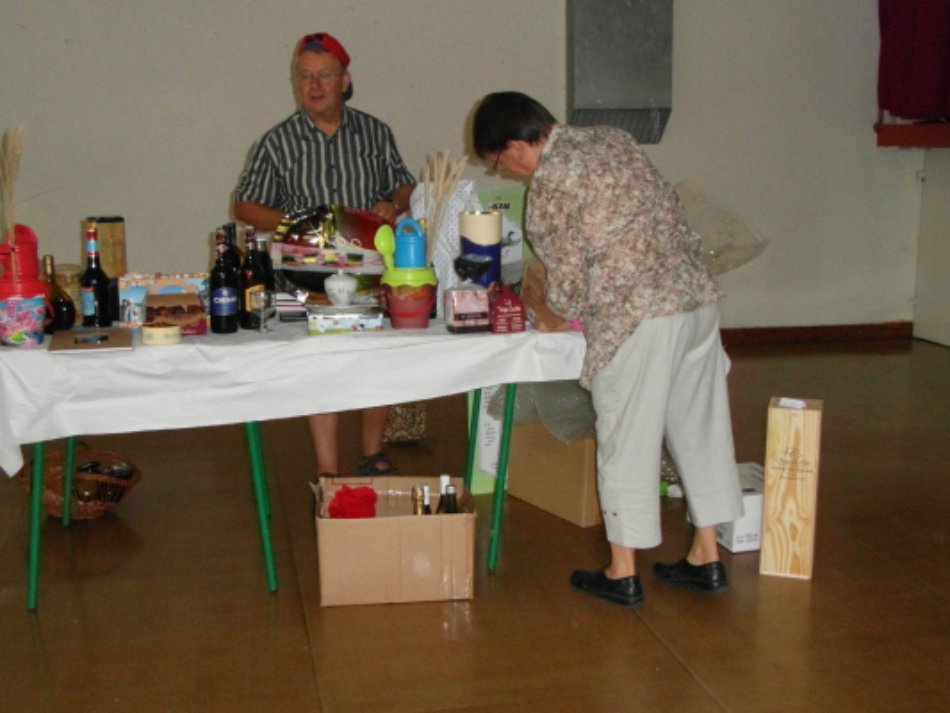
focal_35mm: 41
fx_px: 1125
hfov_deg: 45.8
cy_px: 356
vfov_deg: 35.1
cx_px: 475
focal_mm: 6.8
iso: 480
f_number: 3.6
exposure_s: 1/45
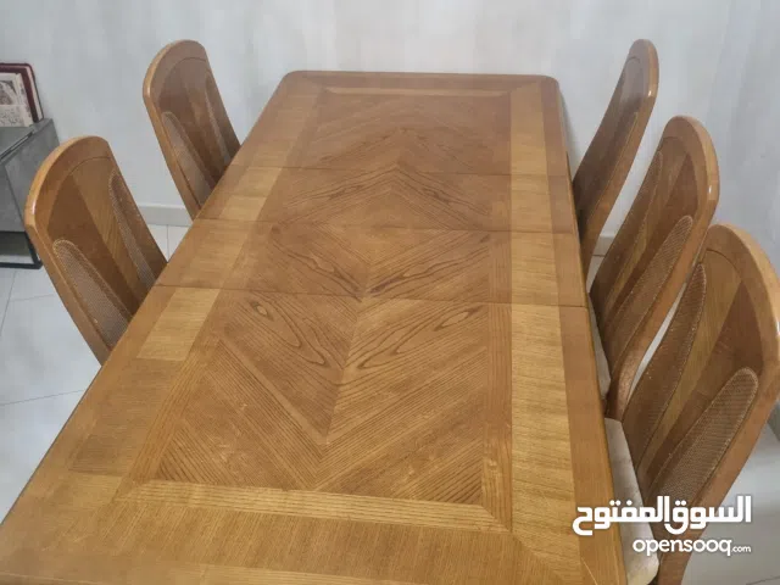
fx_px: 586
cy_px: 292
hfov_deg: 67.3
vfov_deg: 53.1
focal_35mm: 26
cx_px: 390
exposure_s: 1/50
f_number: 1.8
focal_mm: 5.4
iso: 500
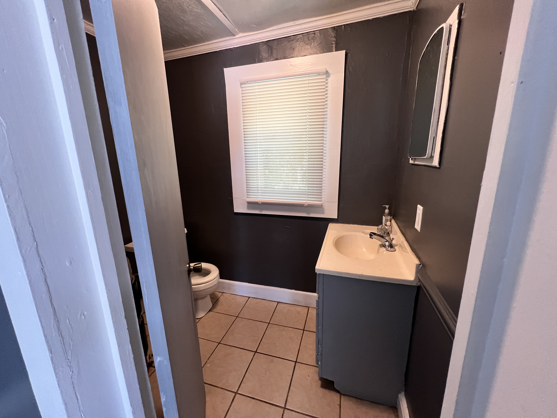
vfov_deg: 89.9
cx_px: 278
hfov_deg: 106.2
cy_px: 209
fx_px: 209
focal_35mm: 13
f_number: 1.8
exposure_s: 1/60
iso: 250
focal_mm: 1.57
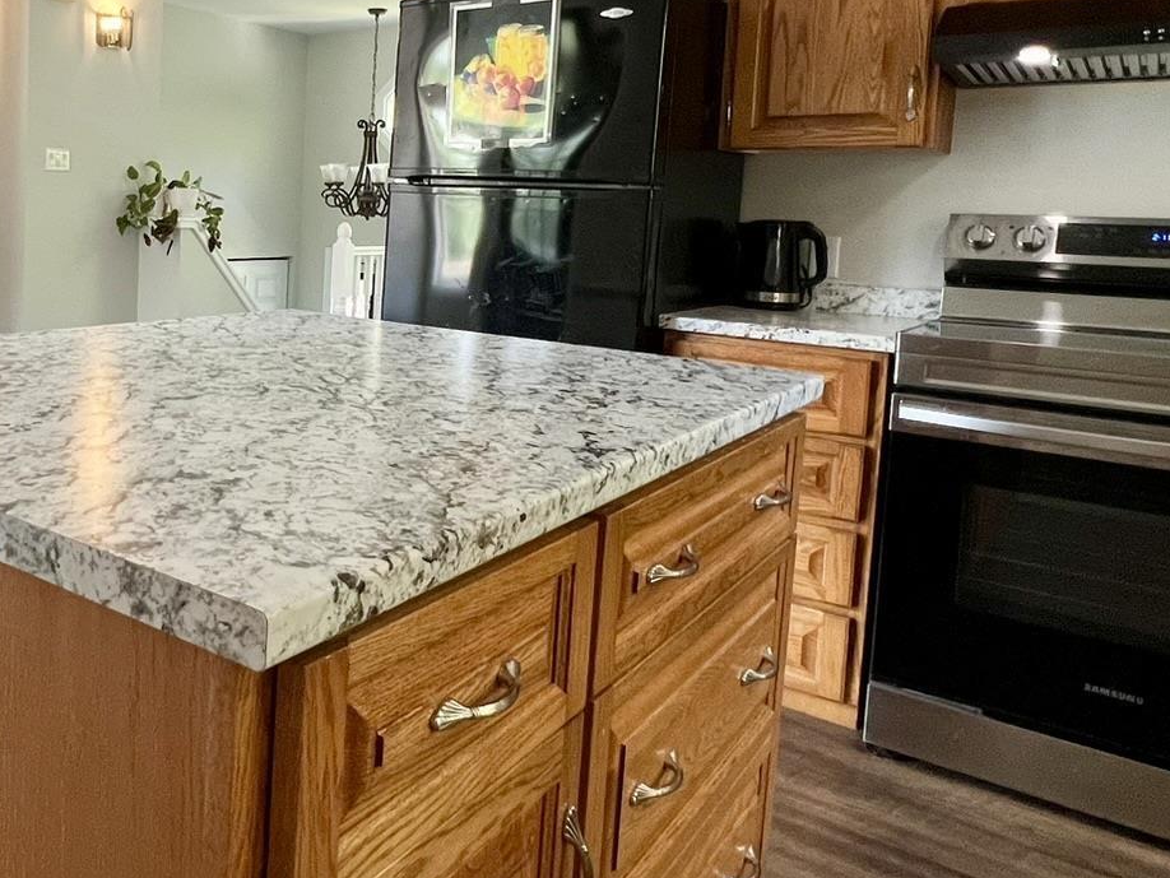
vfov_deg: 47.3
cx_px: 133
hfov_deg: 54.3
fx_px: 980
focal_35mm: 29
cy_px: 278
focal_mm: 1.57
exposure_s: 1/60
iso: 160
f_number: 1.8
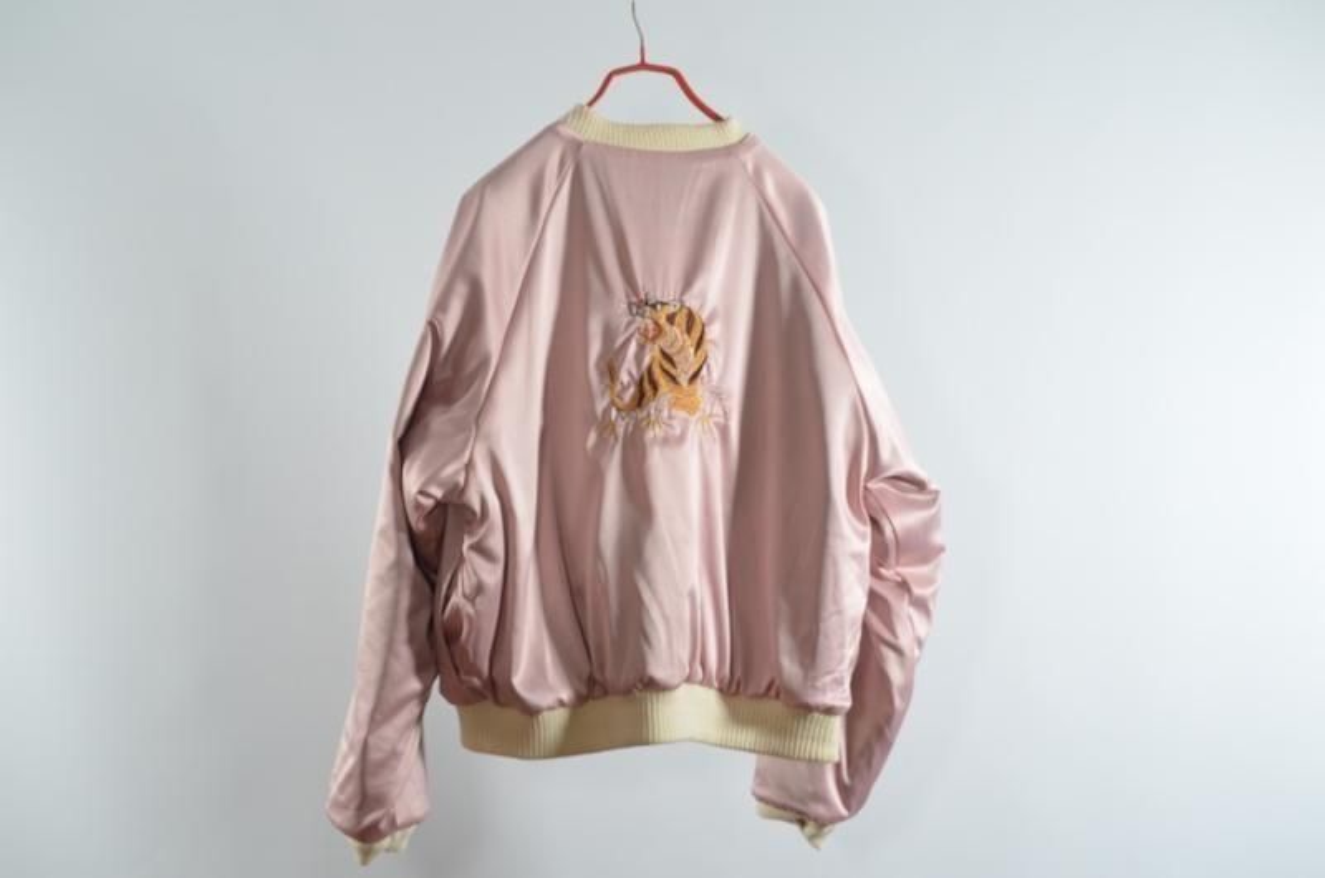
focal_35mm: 60
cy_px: 439
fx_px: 2204
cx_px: 662
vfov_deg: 22.5
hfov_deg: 33.5
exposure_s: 1/80
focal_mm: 40
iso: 800
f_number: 4.5
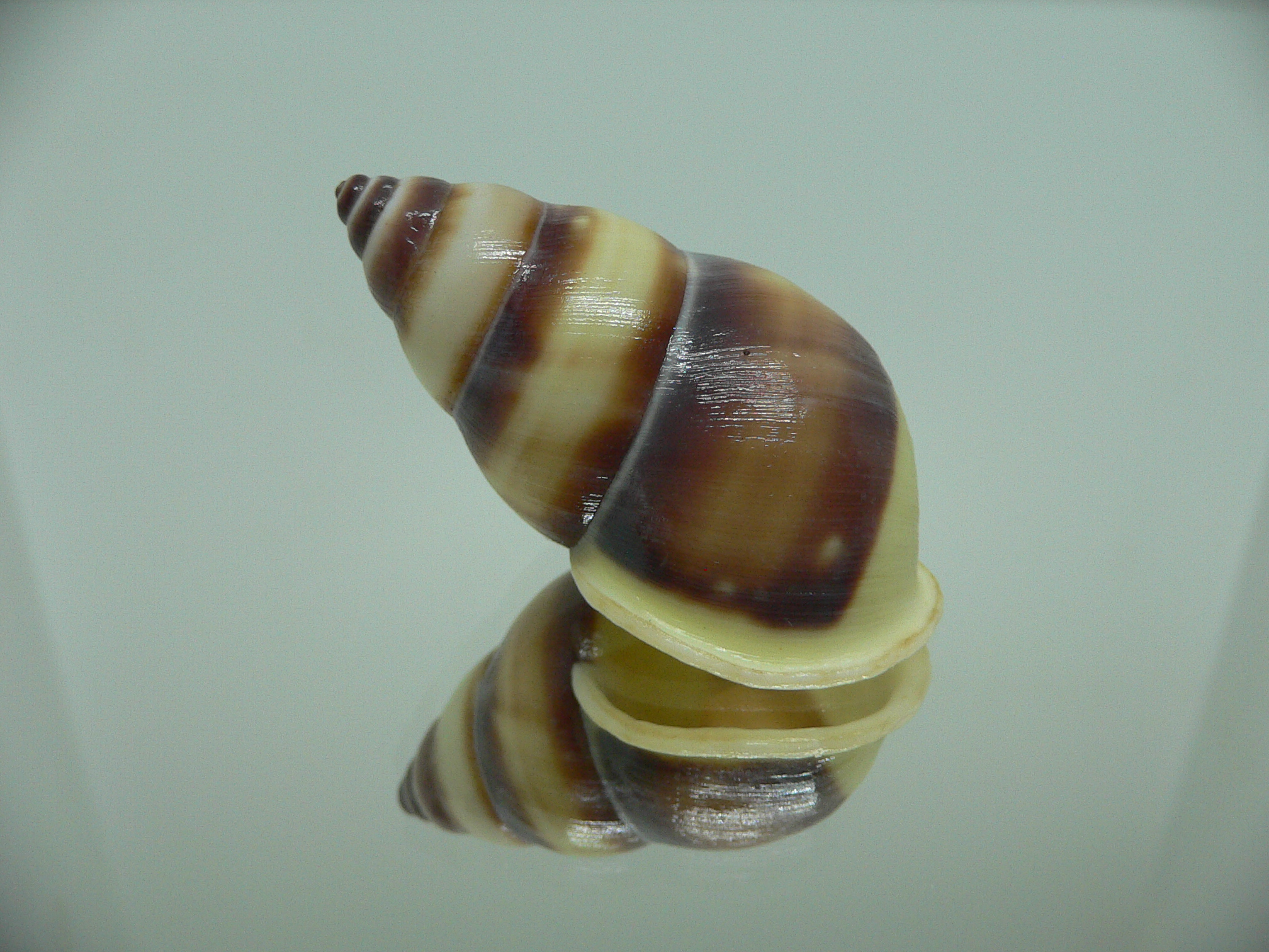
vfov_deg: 40.7
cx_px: 634
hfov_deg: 52.6
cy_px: 476
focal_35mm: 35
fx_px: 1283
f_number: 2.8
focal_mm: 4.6
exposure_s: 1/60
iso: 150
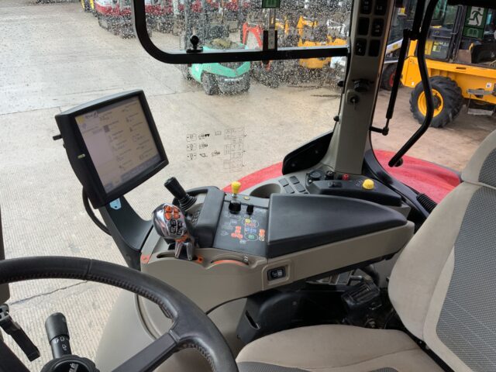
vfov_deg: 48.2
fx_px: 416
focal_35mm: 29
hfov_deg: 61.7
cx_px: 248
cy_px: 186
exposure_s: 1/122
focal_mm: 3
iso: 50
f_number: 1.8
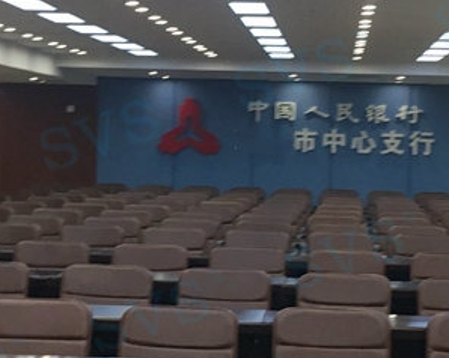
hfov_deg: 20.2
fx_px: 1262
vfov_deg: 16.2
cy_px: 188
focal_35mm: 95
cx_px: 273
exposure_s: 1/33
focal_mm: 4.15
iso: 64
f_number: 2.2
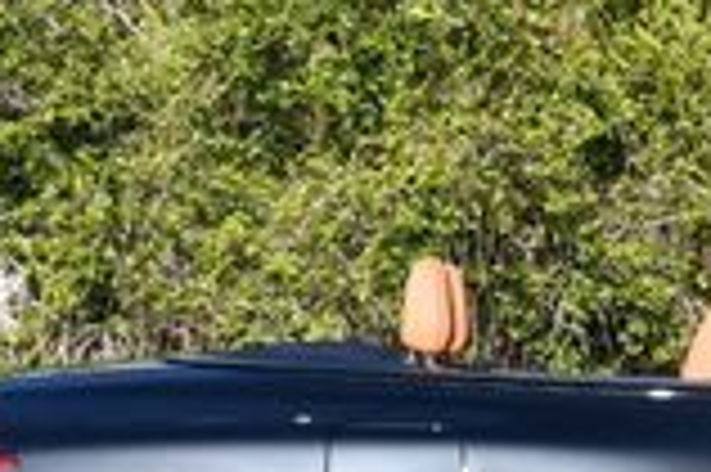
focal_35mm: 276
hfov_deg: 7.4
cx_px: 1030
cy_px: 207
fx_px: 5445
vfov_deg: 5.0
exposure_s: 1/250
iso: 125
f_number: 8
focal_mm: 34
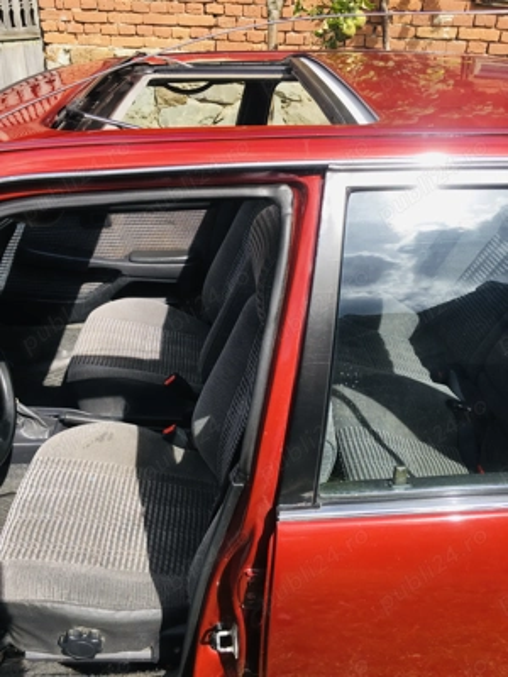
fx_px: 567
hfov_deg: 48.2
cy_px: 338
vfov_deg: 61.7
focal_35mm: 29
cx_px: 254
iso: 25
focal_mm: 4.15
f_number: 2.2
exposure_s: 1/712
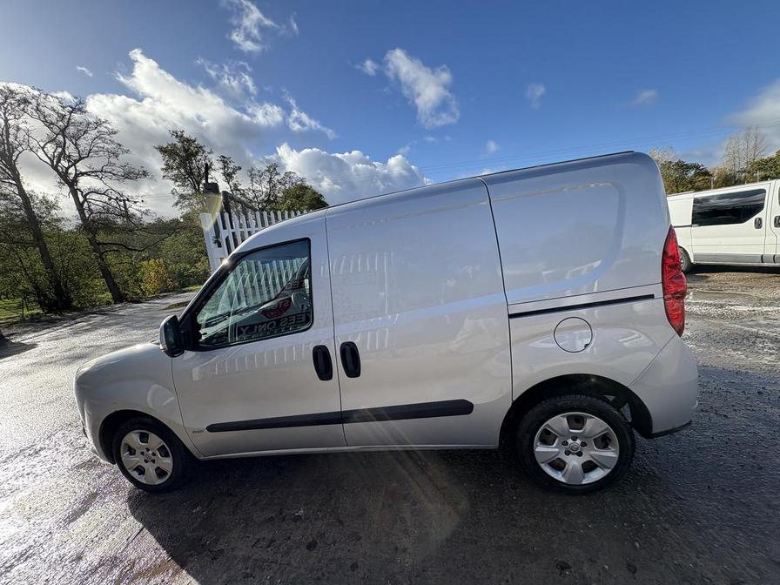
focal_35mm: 14
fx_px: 315
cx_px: 390
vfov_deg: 85.7
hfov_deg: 102.1
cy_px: 292
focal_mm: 2.22
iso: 40
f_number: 2.2
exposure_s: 1/899
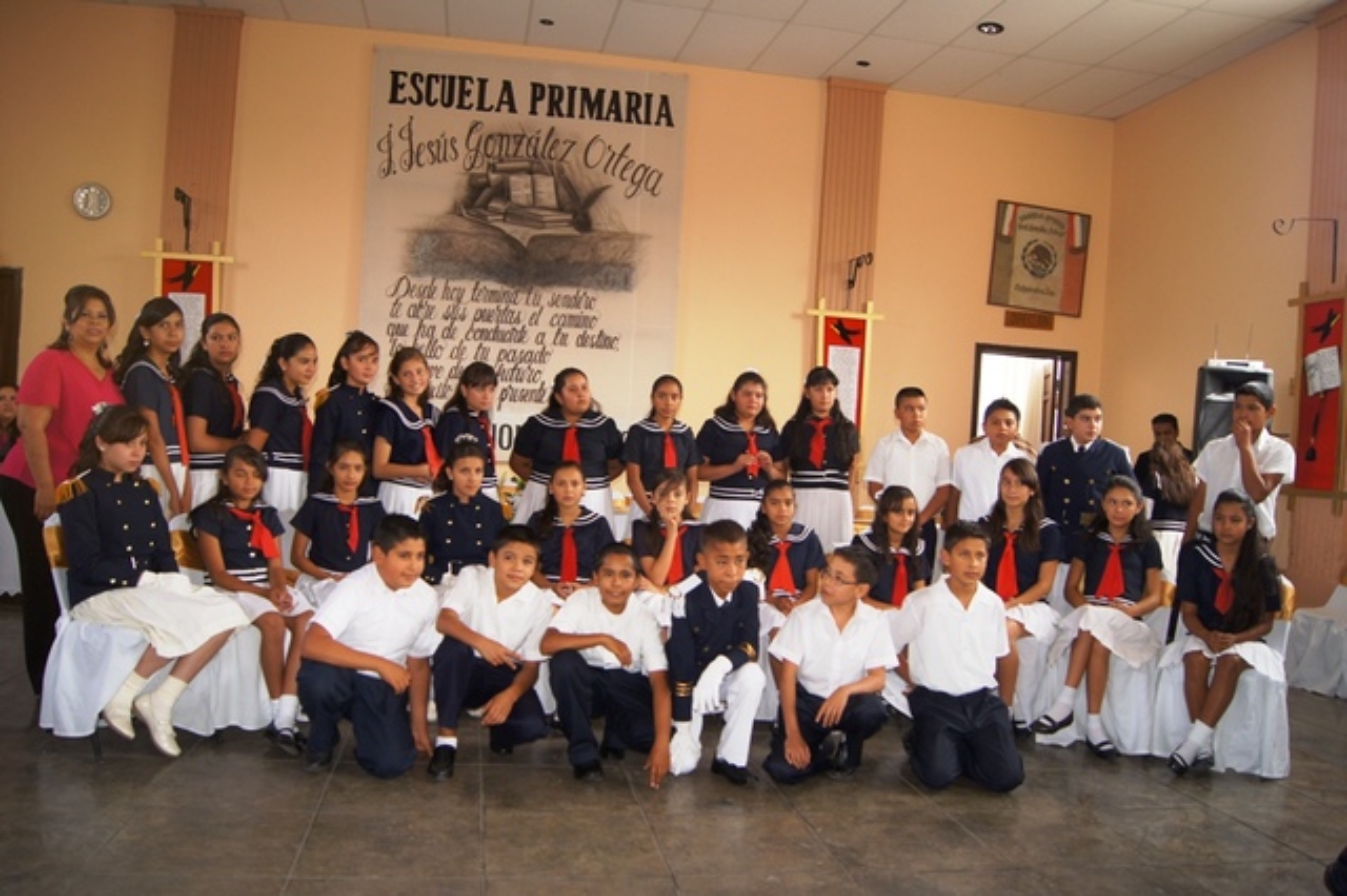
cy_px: 448
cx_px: 674
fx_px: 1122
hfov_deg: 62.0
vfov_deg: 43.6
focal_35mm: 30
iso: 250
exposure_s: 1/160
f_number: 4
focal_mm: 20
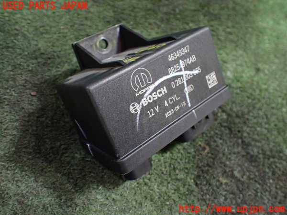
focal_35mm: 30
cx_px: 144
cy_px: 108
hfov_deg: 60.0
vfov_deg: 46.8
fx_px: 249
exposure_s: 1/60
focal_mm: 5.4
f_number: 2.3
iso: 800
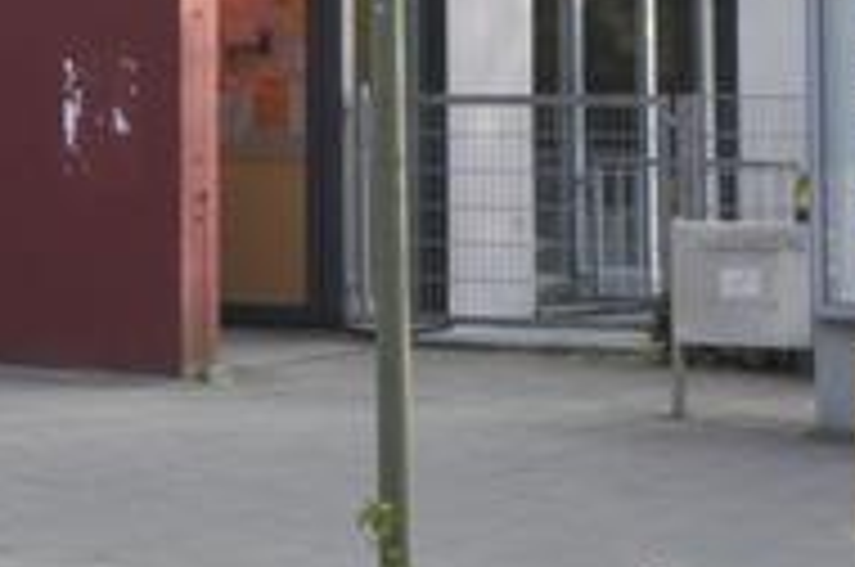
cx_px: -513
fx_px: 3722
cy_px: -227
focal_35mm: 157
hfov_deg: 12.3
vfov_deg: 8.6
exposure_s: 1/25
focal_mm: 32
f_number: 20
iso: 200
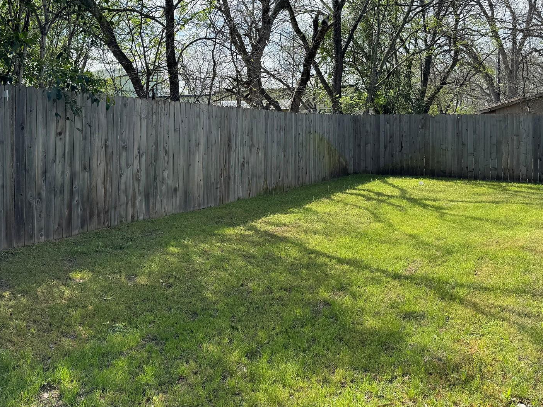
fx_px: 549
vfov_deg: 40.2
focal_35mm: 35
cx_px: 238
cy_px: 137
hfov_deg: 52.5
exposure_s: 1/1869
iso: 80
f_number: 1.78
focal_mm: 6.86
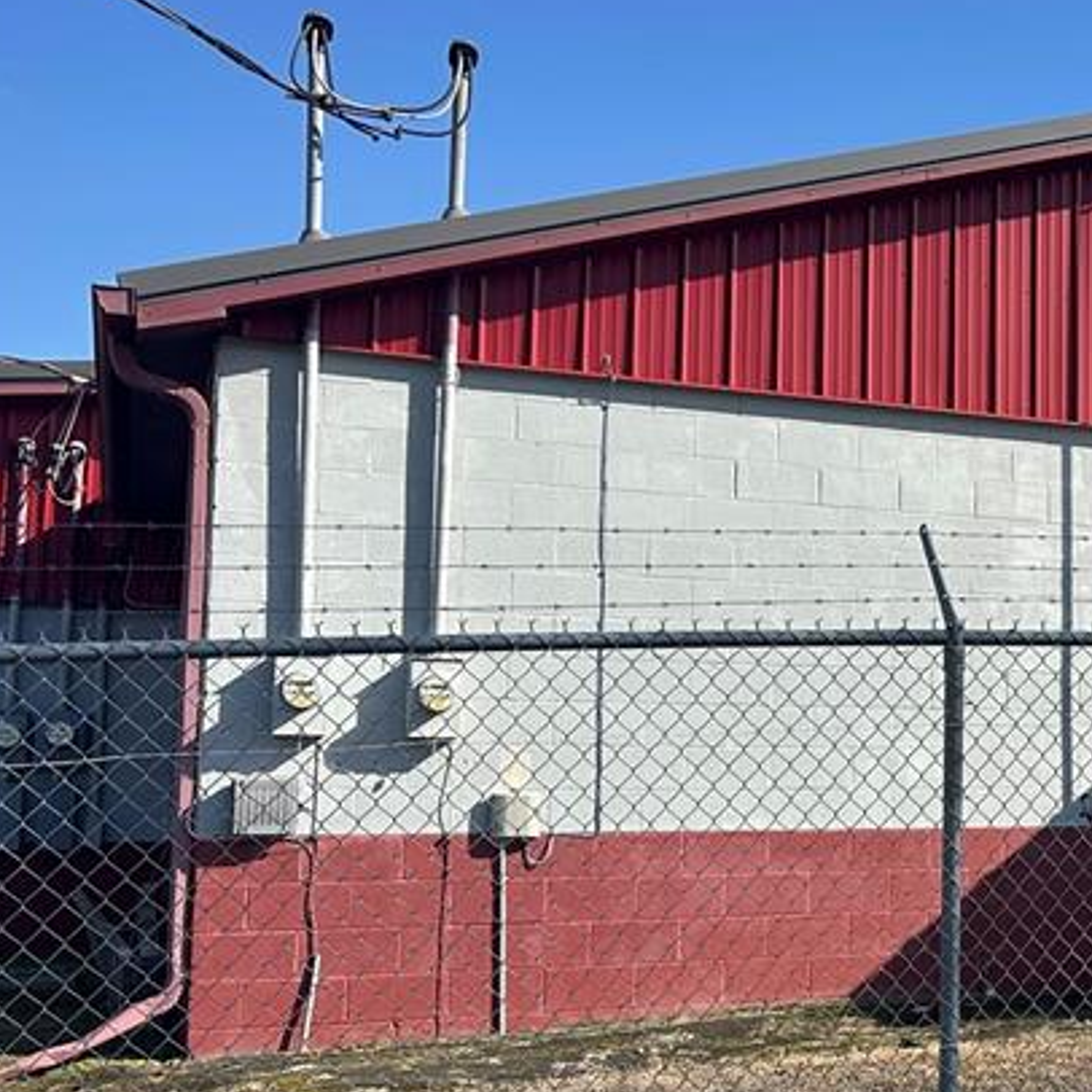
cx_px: 1353
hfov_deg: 26.0
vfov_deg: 29.5
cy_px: 611
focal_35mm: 58
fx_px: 2070
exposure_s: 1/4115
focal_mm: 5.7
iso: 50
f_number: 1.5
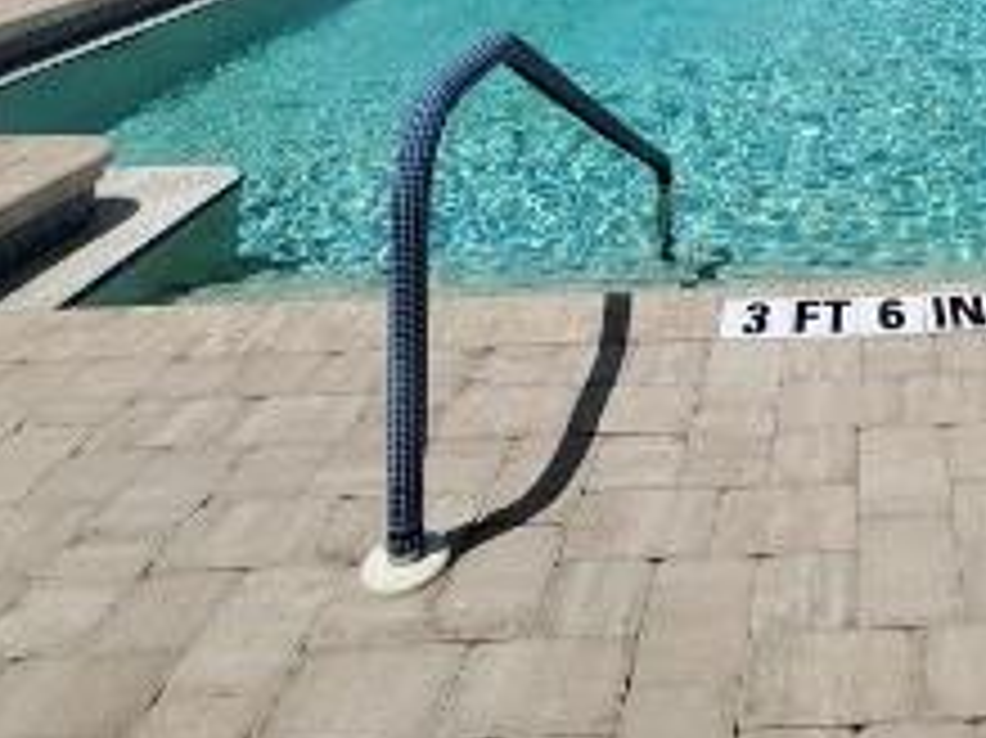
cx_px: 927
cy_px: -261
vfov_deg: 29.2
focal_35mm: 38
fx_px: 1082
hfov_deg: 43.7
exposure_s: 1/2384
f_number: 2.2
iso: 50
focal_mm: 1.8
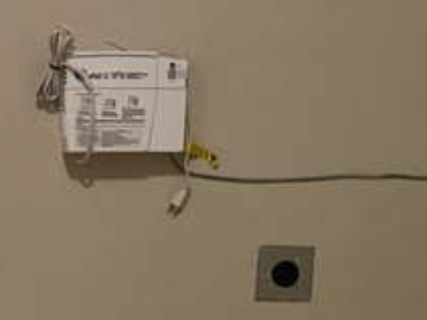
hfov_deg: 22.8
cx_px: -79
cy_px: 354
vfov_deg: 18.0
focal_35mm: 79
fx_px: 974
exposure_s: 1/30
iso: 640
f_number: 1.6
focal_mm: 5.1
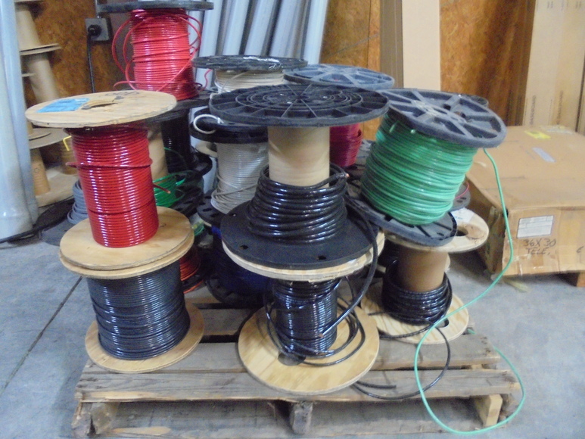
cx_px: 292
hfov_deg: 67.3
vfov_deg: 53.1
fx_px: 439
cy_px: 220
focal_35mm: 26
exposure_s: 1/6
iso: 800
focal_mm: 4.6
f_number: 3.5
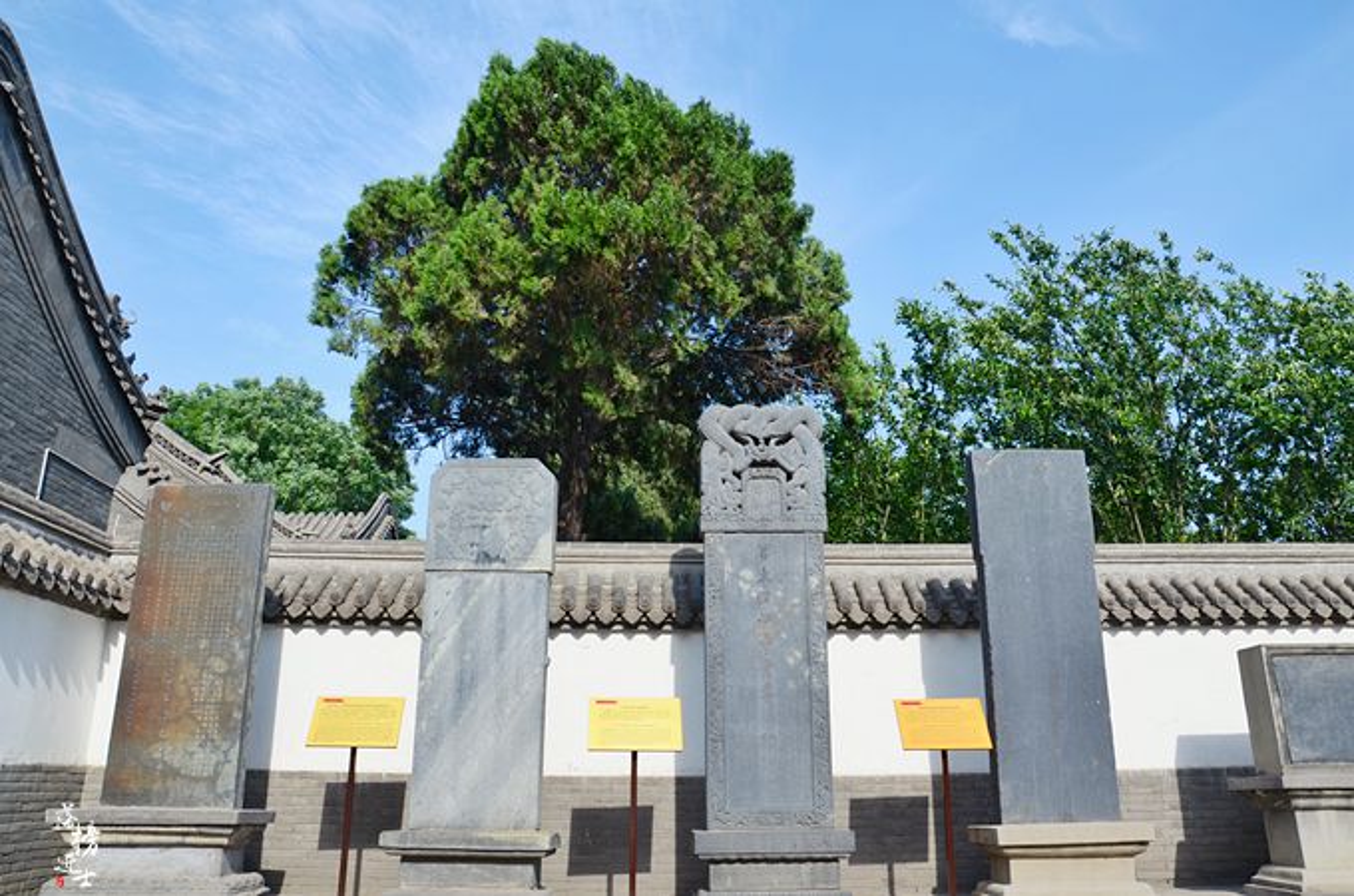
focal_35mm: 27
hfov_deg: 67.5
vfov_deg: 47.7
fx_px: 1013
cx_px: 677
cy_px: 448
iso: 125
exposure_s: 1/250
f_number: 8
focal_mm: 18
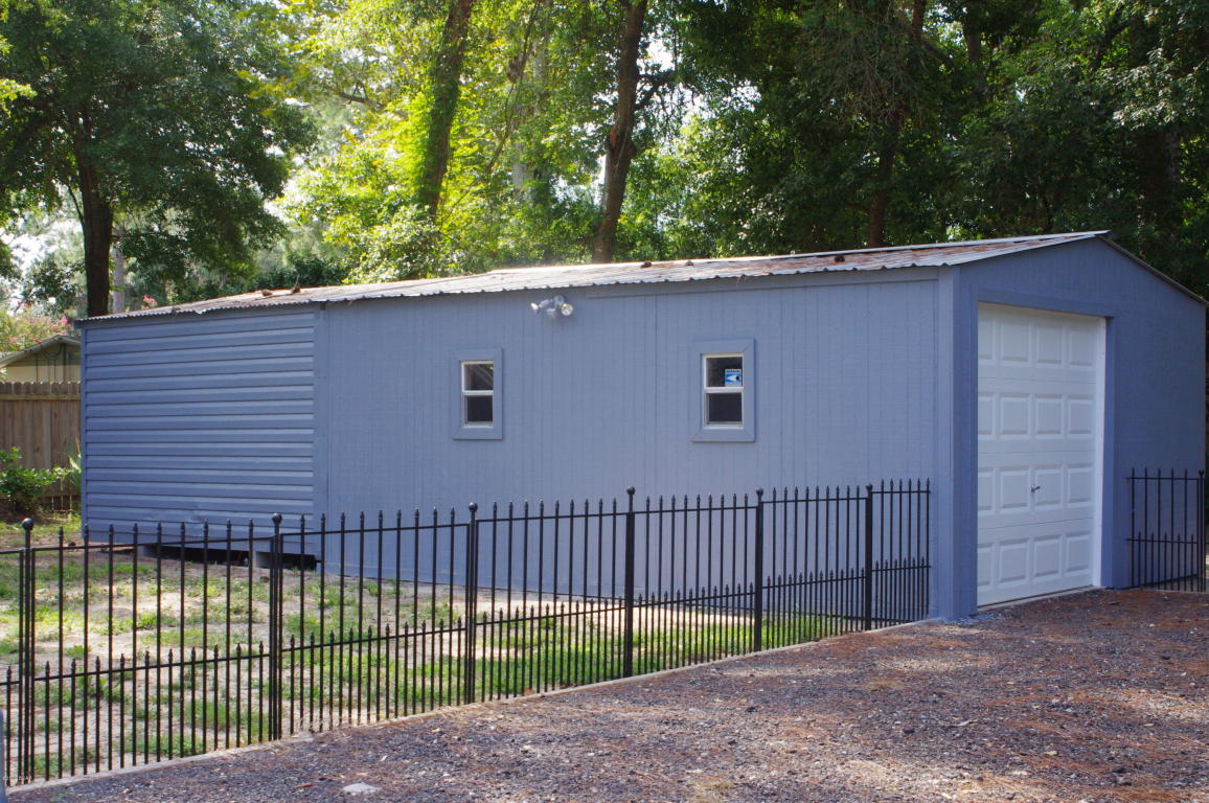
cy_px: 402
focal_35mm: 52
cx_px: 604
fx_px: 1744
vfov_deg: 25.9
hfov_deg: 38.2
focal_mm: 35
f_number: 11
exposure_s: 1/160
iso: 800
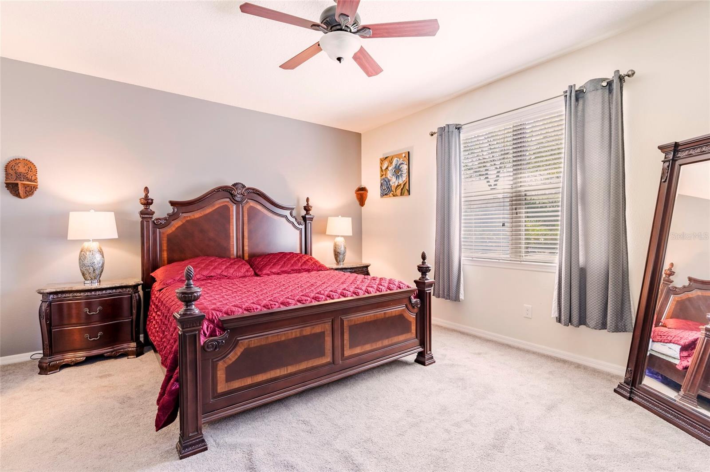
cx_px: 355
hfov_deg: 95.0
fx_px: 325
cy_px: 236
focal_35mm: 16
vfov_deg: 71.9
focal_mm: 16.5
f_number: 8
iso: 250
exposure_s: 1/40
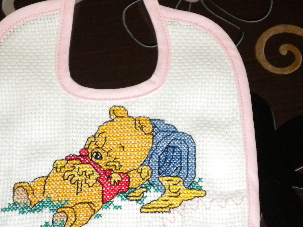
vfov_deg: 18.6
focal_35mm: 79
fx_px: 692
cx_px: 124
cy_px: 148
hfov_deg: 24.7
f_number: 3.9
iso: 400
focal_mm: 9.3
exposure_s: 1/30
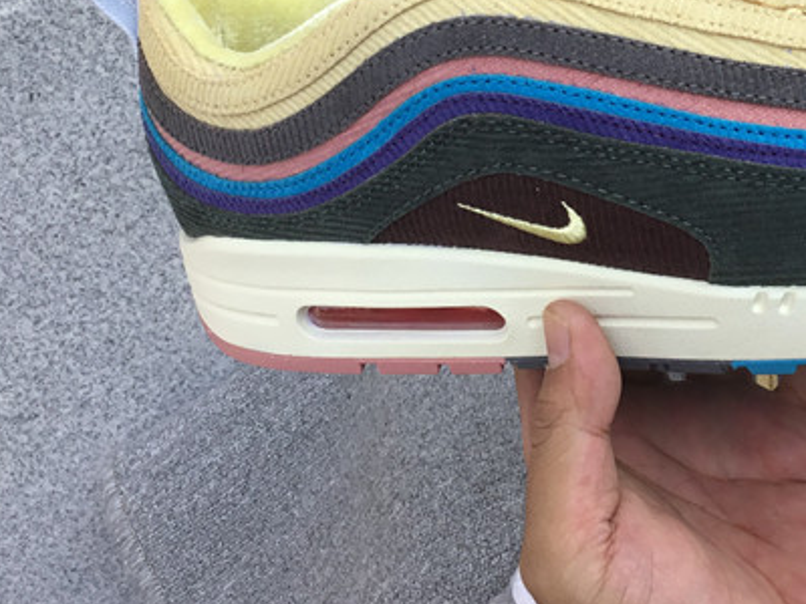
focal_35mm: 62
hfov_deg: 30.7
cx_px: 598
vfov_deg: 23.3
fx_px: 1444
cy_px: 109
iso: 25
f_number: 2.4
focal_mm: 3.3
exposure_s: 1/370
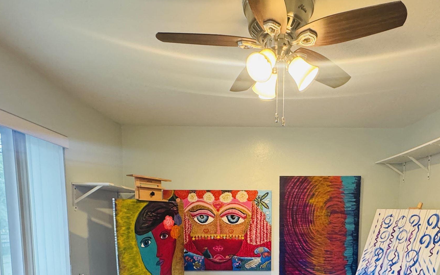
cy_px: 253
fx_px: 324
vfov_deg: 41.9
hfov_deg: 67.8
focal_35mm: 27
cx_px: 260
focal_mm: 2.22
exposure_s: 1/60
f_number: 2.2
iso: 320
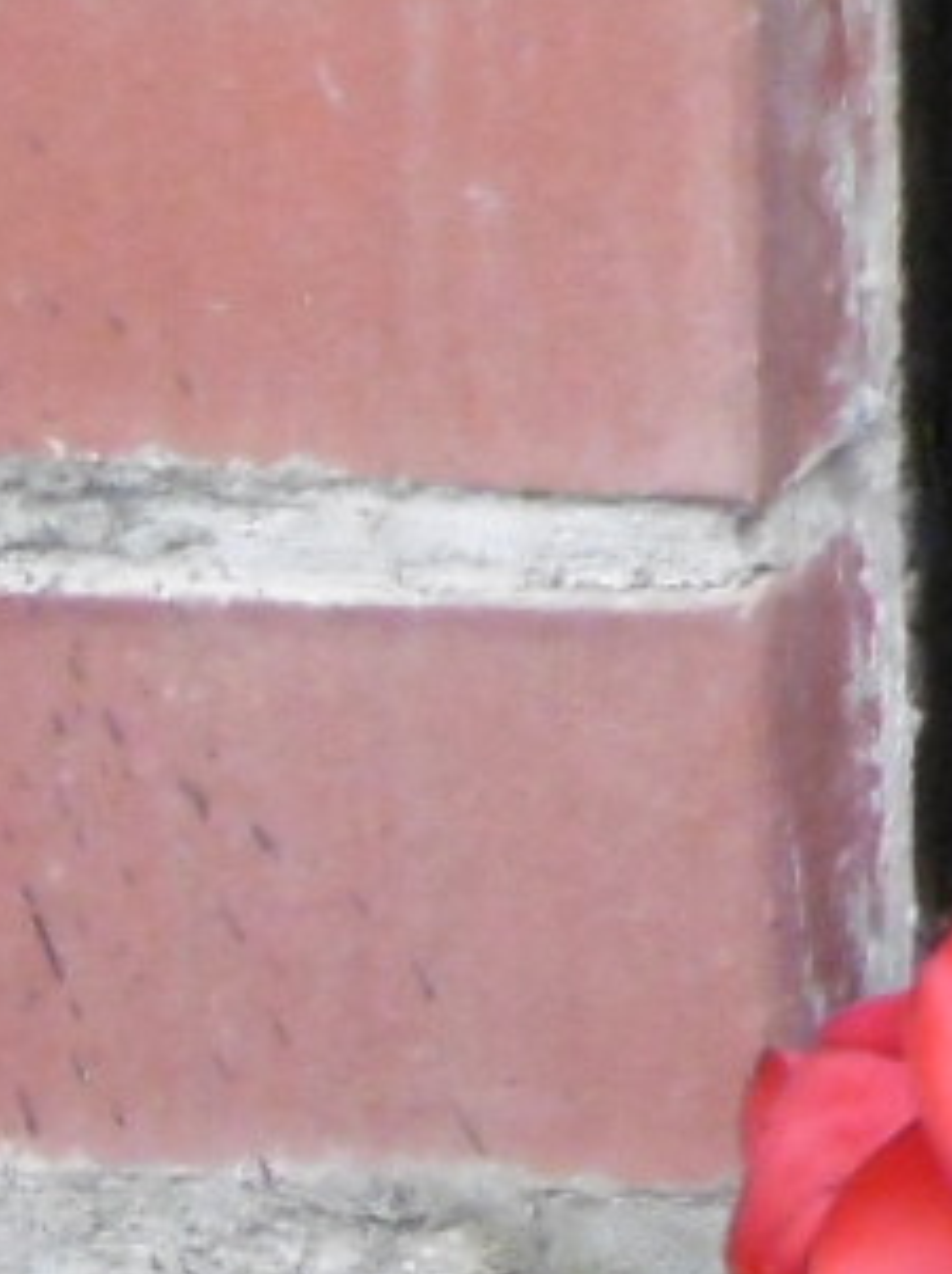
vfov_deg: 6.6
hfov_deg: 4.8
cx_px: 2953
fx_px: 10767
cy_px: -1071
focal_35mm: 293
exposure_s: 1/60
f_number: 3.8
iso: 400
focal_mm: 7.7
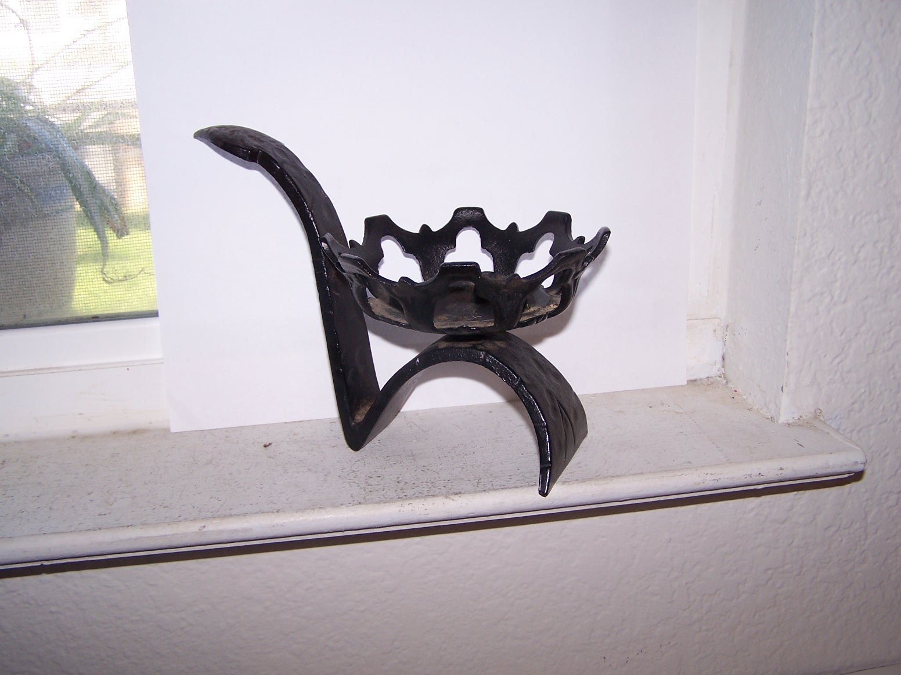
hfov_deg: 49.0
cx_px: 450
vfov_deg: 37.7
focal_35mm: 38
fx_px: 989
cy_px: 338
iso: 80
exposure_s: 1/60
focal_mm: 6.3
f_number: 2.8
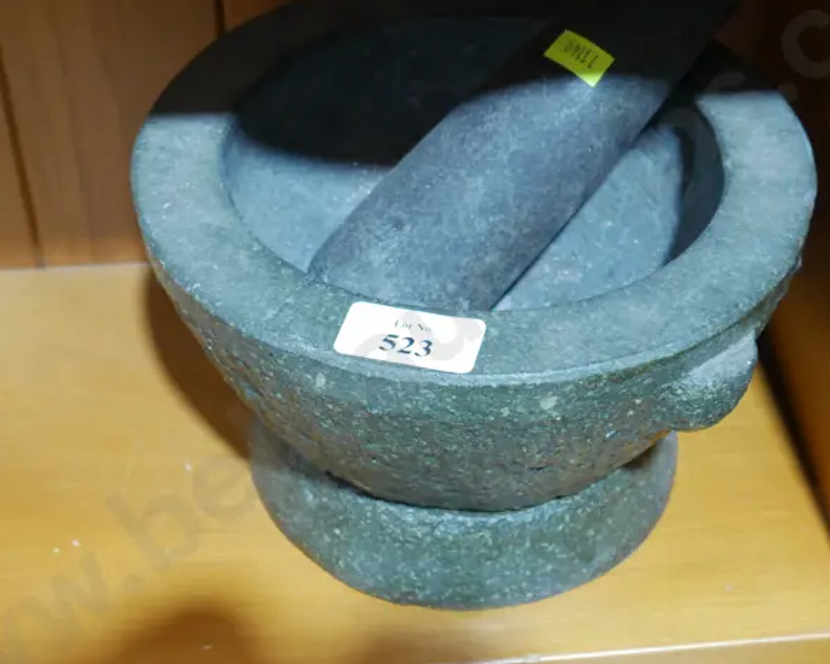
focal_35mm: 65
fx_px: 1597
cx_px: 451
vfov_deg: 23.5
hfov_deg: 29.1
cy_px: 316
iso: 2000
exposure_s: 1/60
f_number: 5
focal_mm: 19
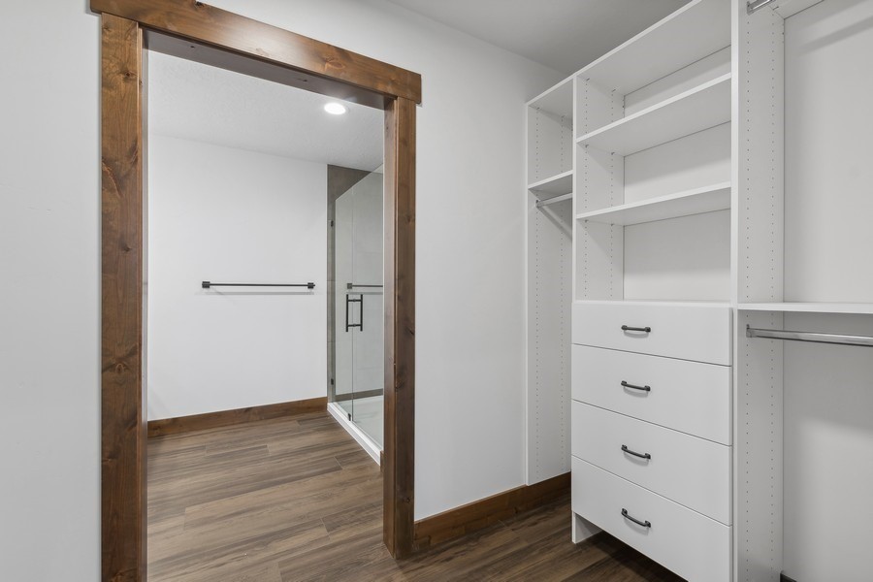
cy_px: 291
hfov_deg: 100.4
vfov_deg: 77.3
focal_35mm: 15
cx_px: 436
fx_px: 364
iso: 100
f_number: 6.3
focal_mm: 10
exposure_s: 1/5
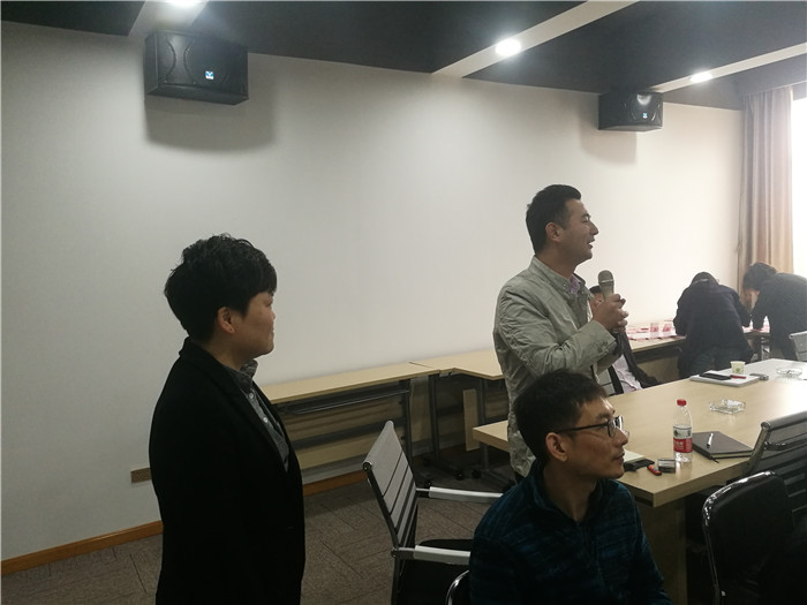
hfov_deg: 65.3
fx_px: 629
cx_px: 404
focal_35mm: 27
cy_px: 302
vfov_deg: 51.4
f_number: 2.2
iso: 160
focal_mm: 4.5
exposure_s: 1/50
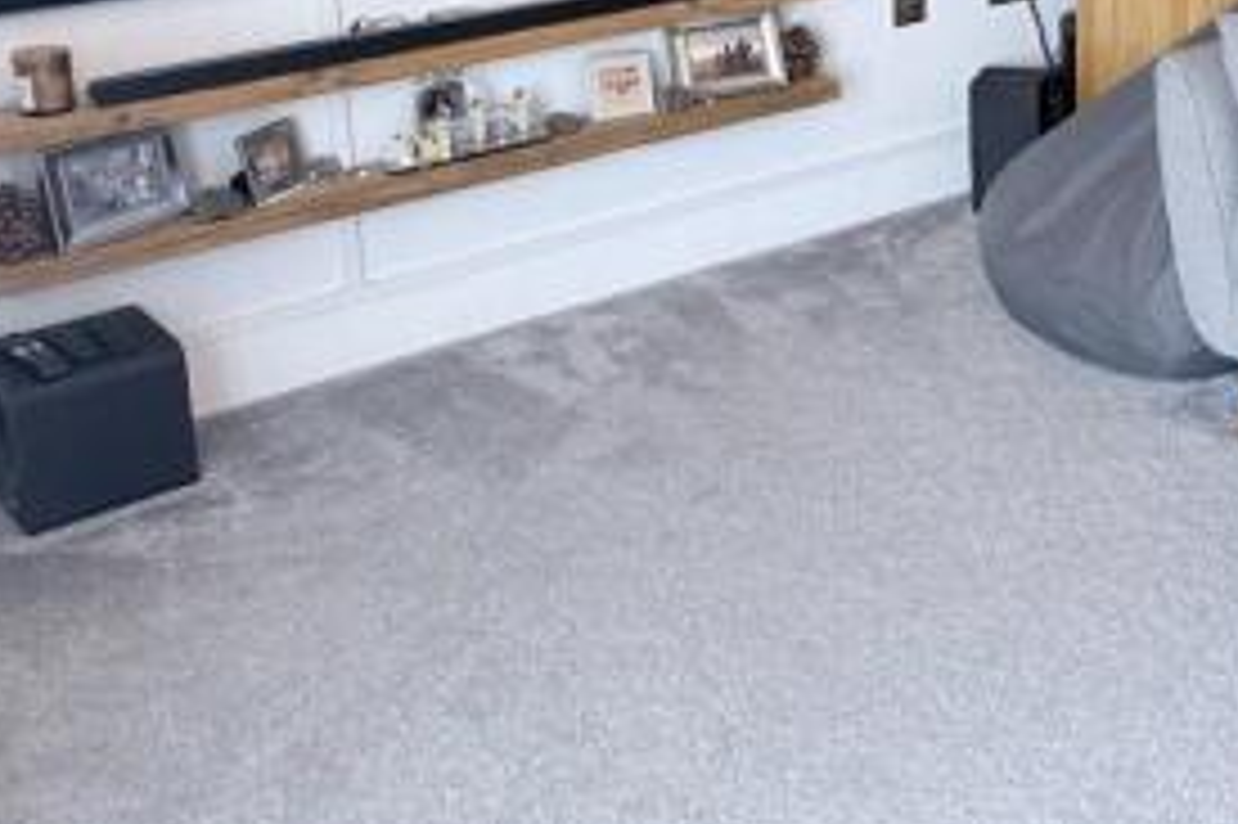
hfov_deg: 35.5
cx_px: 1096
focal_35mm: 53
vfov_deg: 24.3
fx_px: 1821
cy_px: 2
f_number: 1.78
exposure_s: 1/100
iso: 200
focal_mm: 6.76
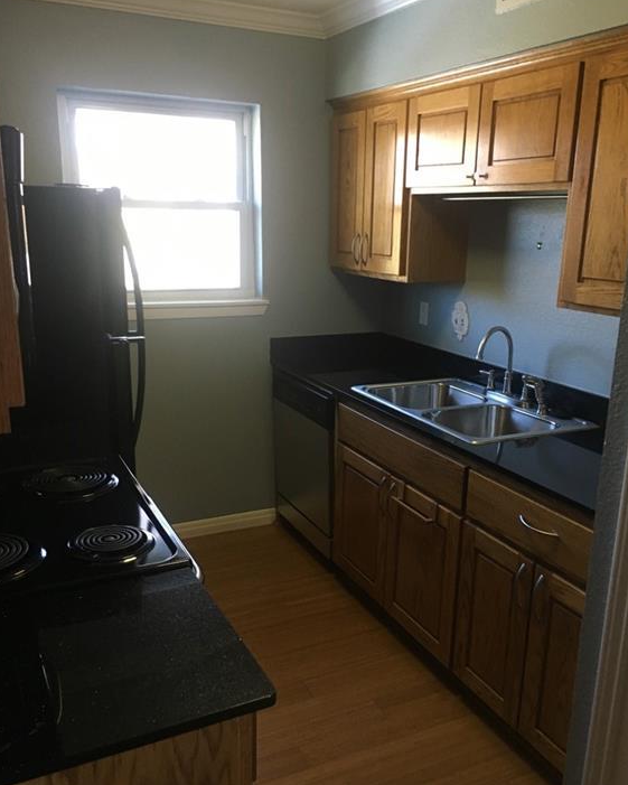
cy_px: 420
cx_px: 316
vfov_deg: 57.1
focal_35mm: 31
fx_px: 720
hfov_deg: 47.1
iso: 125
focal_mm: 4.15
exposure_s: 1/30
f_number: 2.2
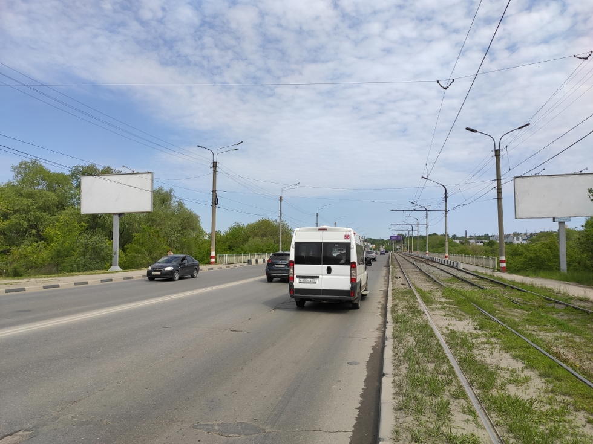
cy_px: 222
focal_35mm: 26
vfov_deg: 53.1
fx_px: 445
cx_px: 296
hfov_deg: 67.3
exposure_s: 1/1569
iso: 112
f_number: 1.75
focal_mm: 4.77
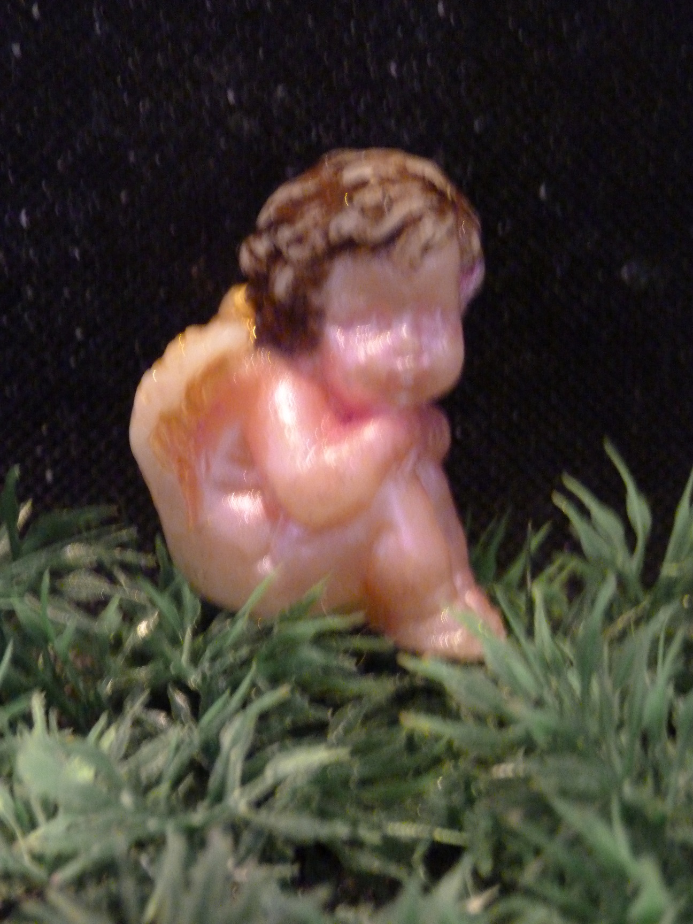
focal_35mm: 101
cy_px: 462
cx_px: 346
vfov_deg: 19.4
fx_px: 2696
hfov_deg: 14.6
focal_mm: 18.2
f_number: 3.5
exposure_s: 1/8
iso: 800
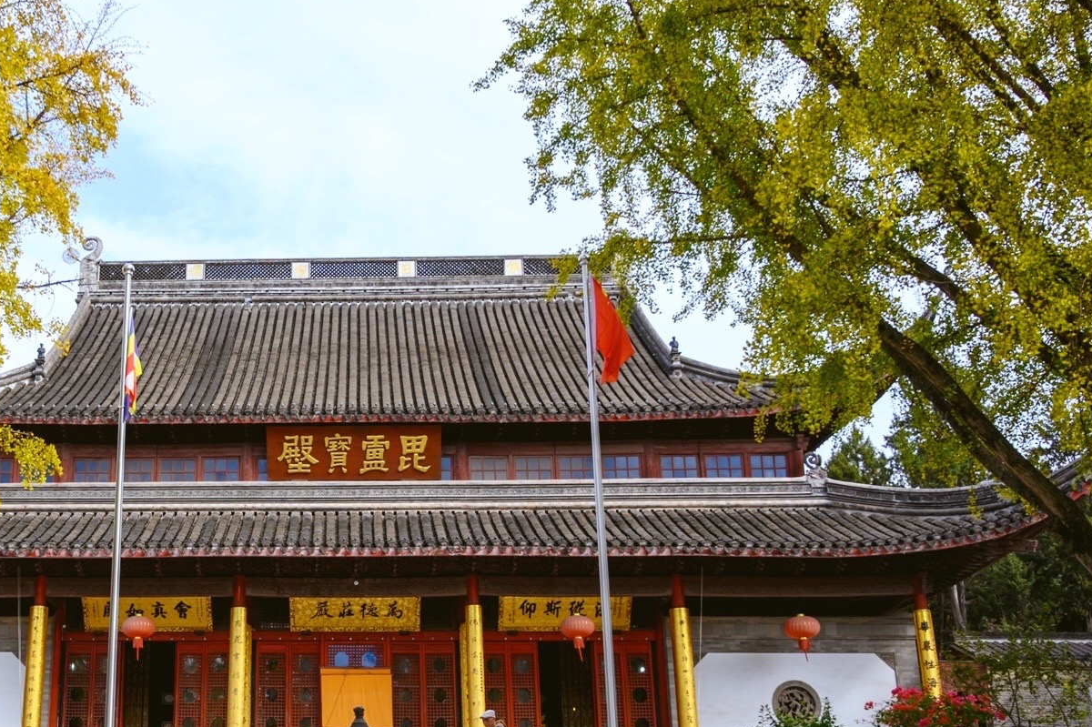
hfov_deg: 47.1
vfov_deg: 32.8
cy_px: 530
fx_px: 1213
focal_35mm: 40
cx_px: 303
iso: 100
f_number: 5
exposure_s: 1/320
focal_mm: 24
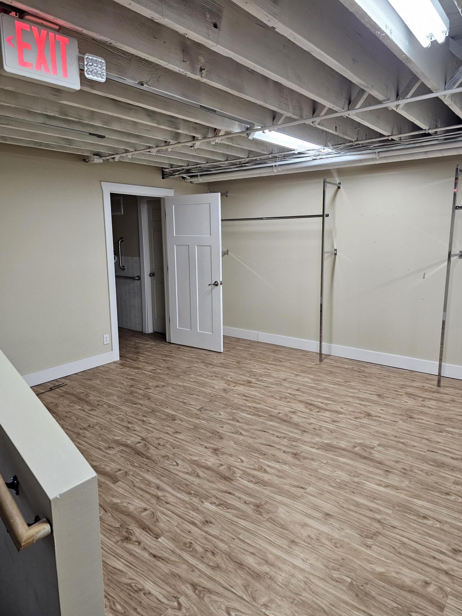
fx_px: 409
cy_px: 308
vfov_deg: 73.9
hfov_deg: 58.9
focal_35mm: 23
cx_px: 231
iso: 160
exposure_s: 1/51
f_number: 1.7
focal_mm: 6.3
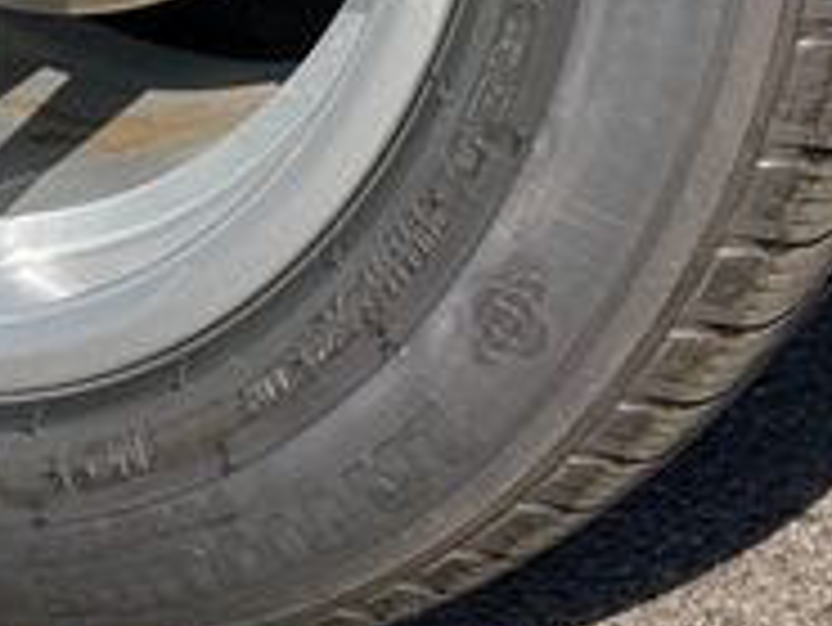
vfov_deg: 14.0
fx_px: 2333
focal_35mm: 97
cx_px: 301
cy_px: -387
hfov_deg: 20.2
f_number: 1.8
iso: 20
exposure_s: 1/1845
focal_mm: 3.99
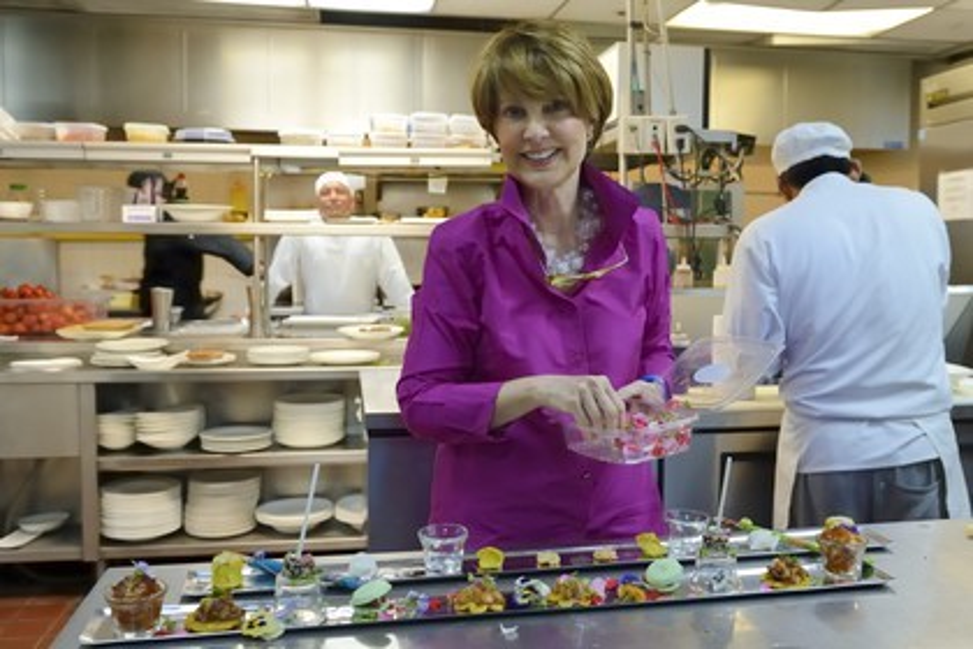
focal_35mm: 31
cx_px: 486
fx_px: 838
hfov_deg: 60.3
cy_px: 324
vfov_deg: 42.3
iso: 1600
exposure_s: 1/60
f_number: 5
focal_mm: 31
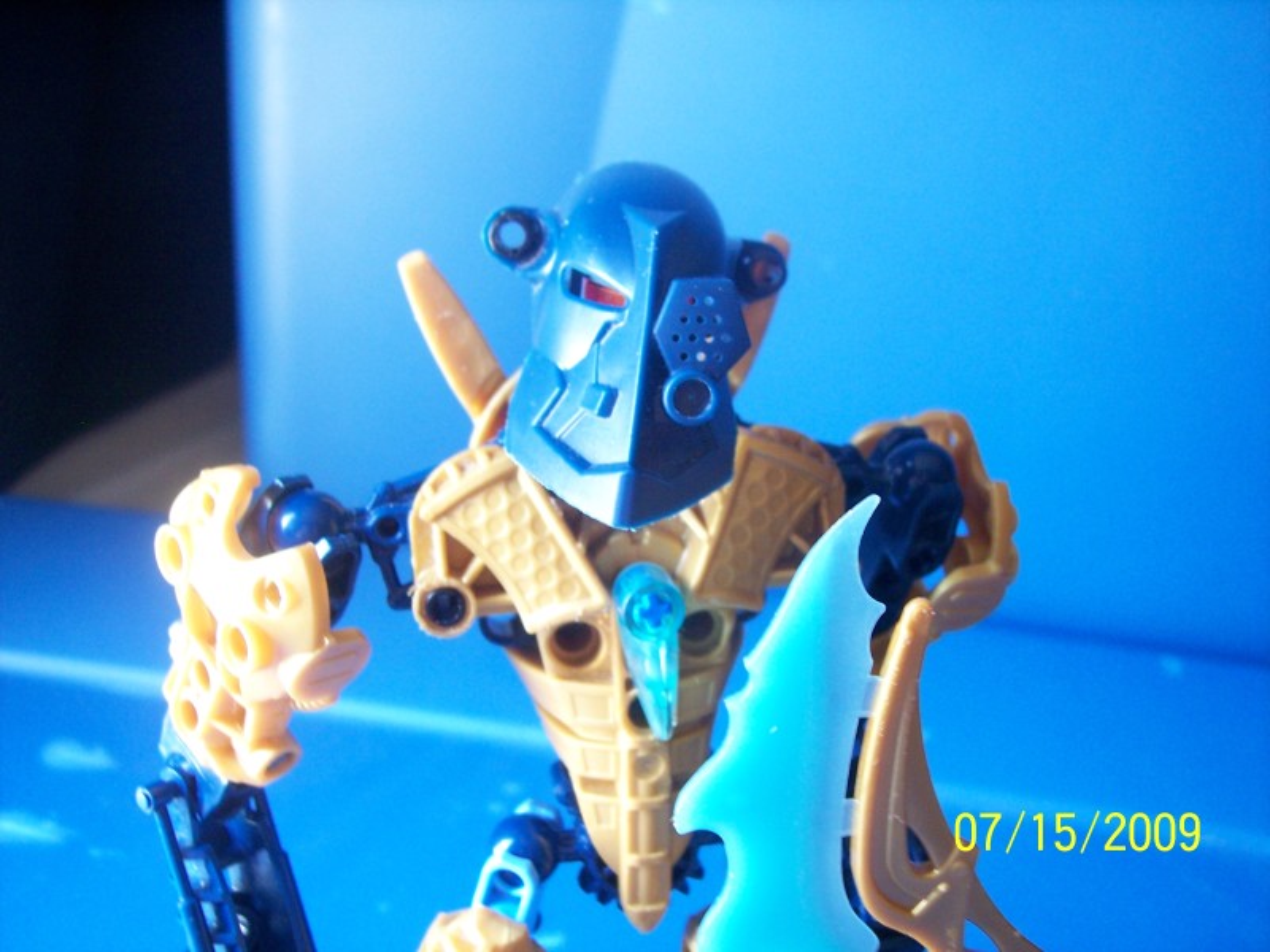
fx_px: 1431
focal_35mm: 39
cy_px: 476
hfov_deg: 47.9
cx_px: 635
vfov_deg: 36.8
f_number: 3.4
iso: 200
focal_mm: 8
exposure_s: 1/4
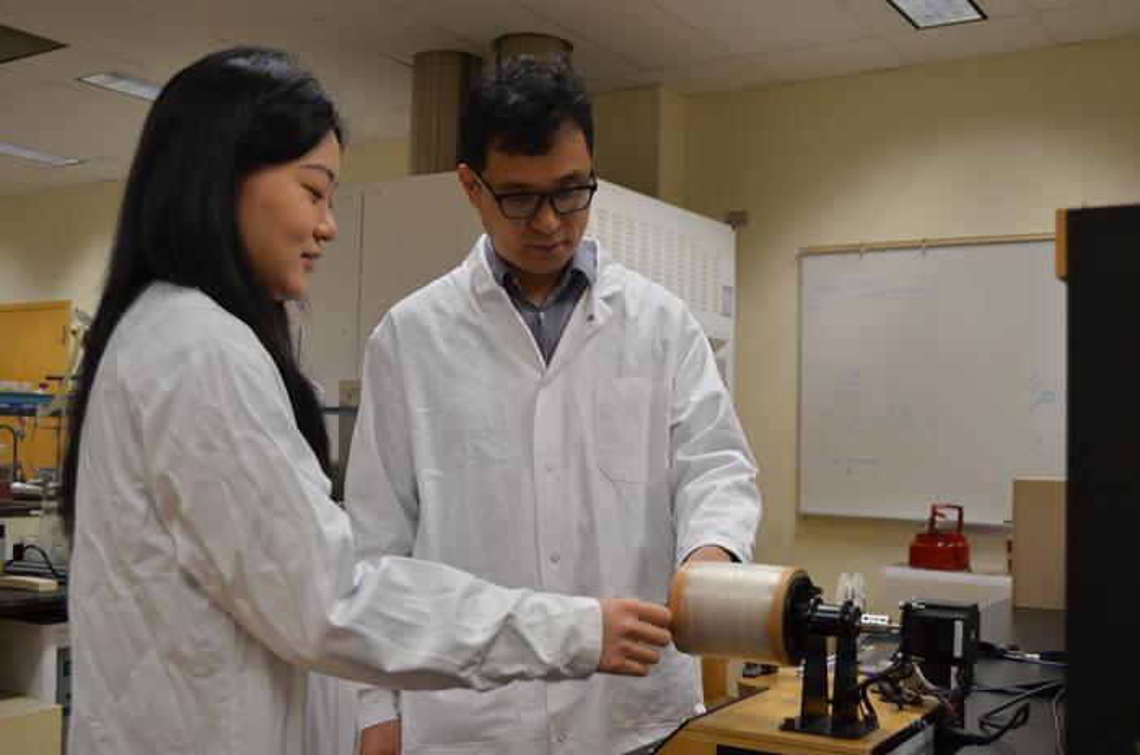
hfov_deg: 49.6
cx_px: 570
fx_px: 1233
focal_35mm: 39
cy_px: 378
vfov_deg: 34.1
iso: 450
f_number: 4.2
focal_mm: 26
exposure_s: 1/60
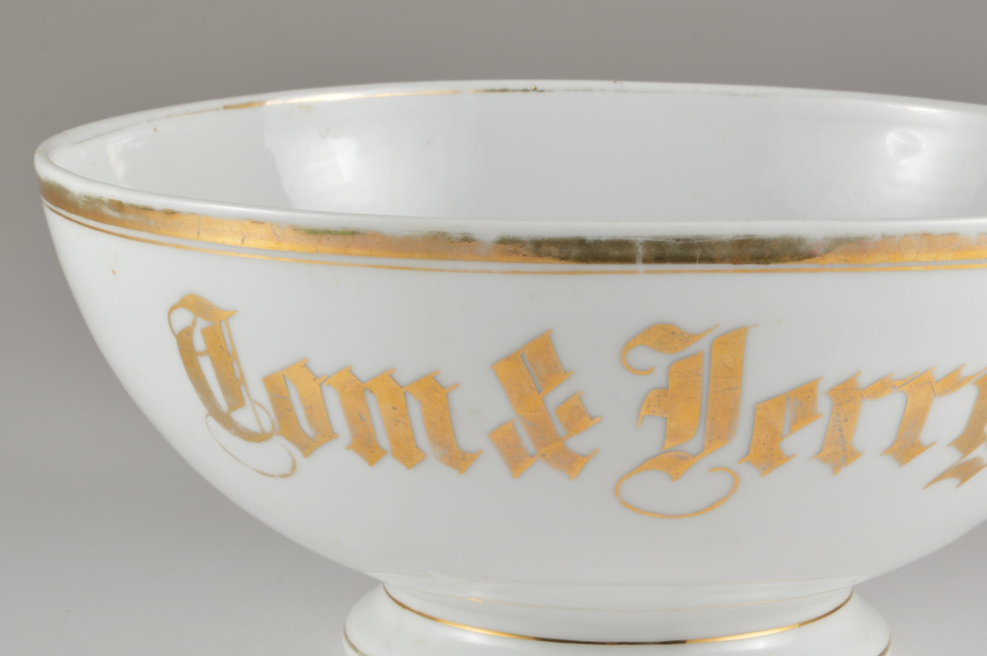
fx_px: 3527
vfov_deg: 10.6
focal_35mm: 129
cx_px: 572
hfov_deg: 15.9
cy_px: 384
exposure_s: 1/125
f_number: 16
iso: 100
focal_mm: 55
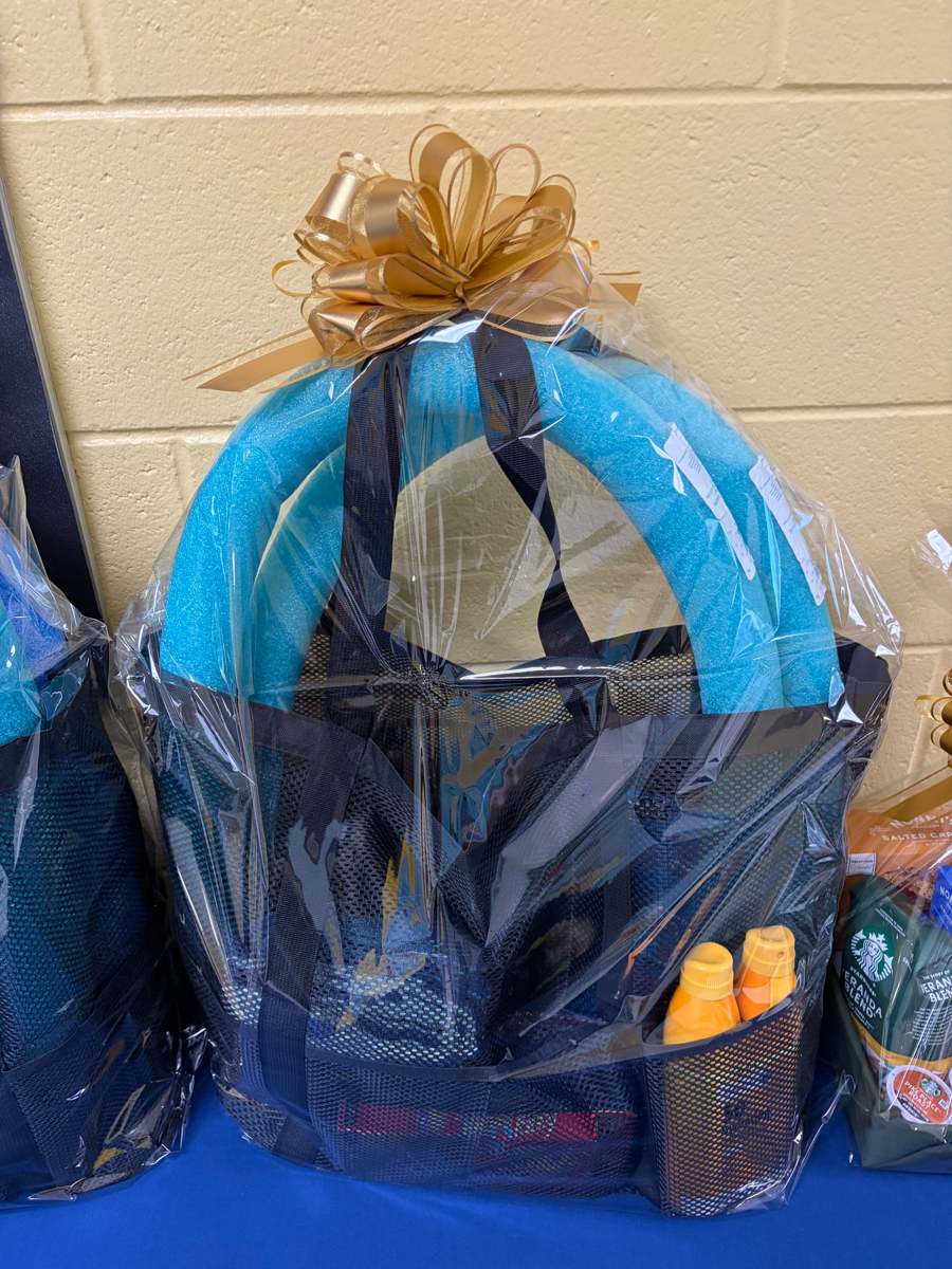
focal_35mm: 26
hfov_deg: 53.1
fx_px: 953
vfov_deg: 67.3
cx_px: 476
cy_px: 634
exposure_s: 1/60
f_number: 1.6
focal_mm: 5.96
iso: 250
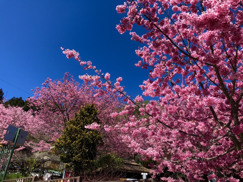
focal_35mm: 28
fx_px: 197
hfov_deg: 63.4
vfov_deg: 49.7
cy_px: 91
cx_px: 122
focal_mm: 3.99
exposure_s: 1/1842
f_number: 1.8
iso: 20
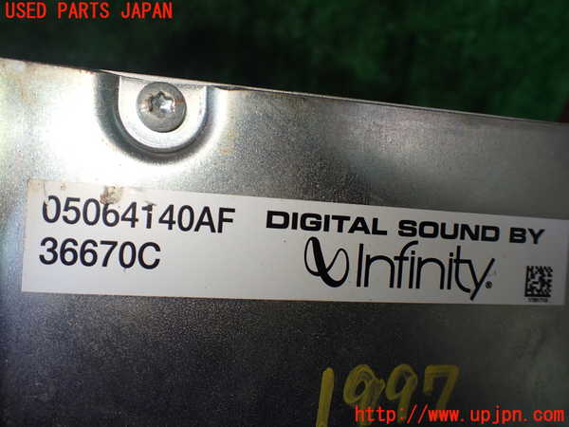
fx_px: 493
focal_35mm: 30
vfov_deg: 46.8
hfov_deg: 60.0
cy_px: 214
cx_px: 284
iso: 125
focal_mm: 5.4
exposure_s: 1/125
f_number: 2.3
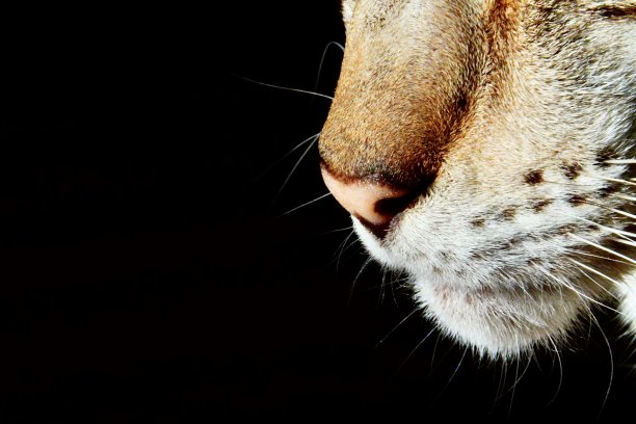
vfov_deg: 6.8
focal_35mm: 202
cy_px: 212
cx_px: 318
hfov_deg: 10.2
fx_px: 3577
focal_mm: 135
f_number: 36
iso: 6400
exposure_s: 1/250
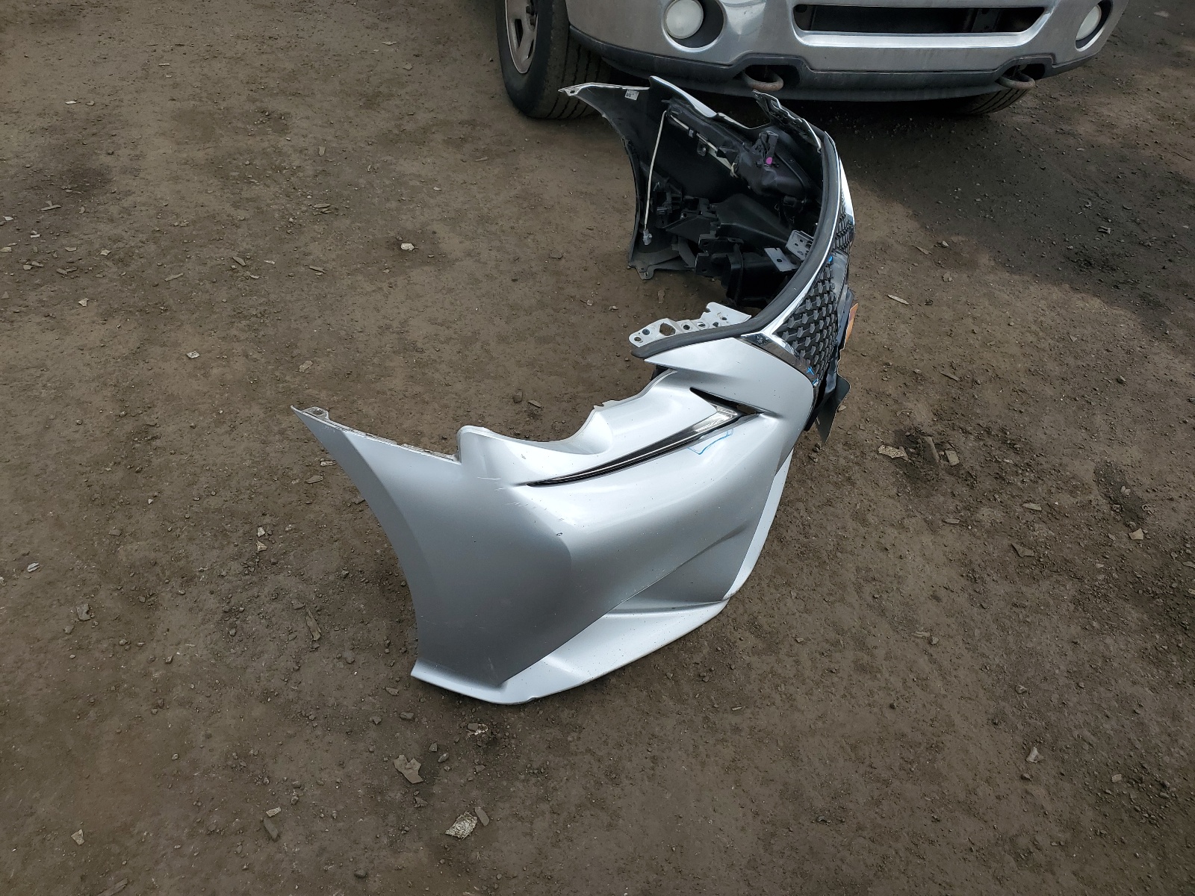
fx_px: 898
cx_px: 598
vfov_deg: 53.1
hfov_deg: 67.3
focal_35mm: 26
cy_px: 448
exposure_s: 1/1429
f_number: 1.5
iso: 50
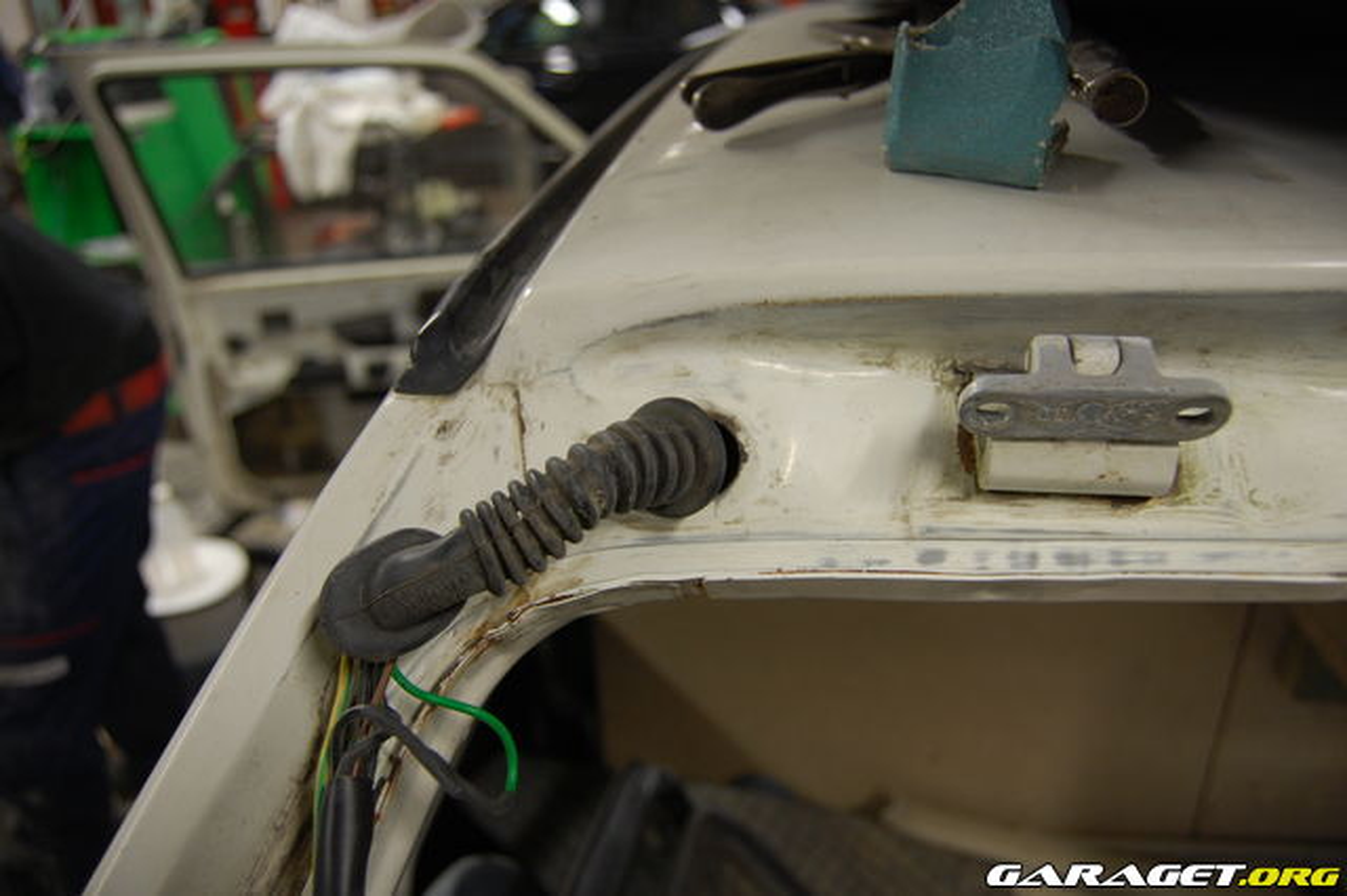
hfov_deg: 67.4
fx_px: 1010
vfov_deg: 47.9
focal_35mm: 27
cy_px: 448
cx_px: 674
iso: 400
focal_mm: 18
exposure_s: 1/40
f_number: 3.5
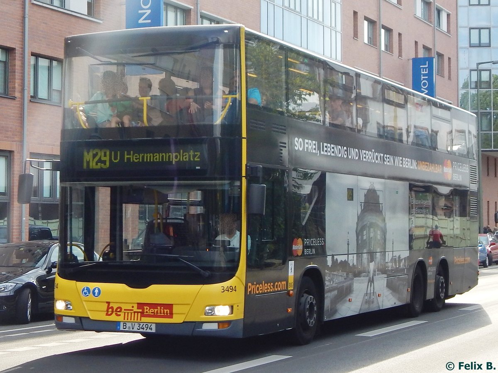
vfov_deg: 30.3
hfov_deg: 39.7
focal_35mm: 48
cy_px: 186
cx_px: 249
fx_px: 691
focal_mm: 8.6
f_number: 3.7
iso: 125
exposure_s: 1/400
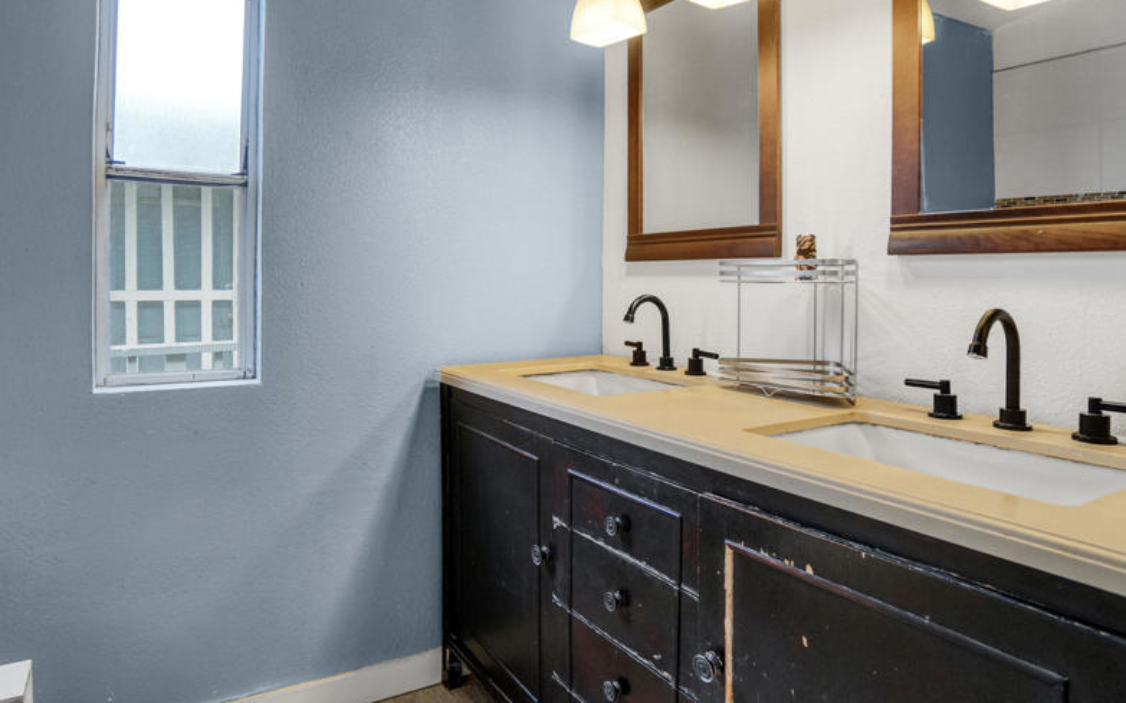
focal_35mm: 20
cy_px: 287
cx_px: 495
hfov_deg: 84.7
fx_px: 614
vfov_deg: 59.2
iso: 1000
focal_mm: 10
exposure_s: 1/50
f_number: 4
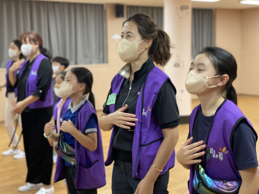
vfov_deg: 28.0
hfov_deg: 36.8
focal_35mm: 52
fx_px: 389
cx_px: 130
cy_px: 97
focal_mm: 6
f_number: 2
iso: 125
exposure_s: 1/60
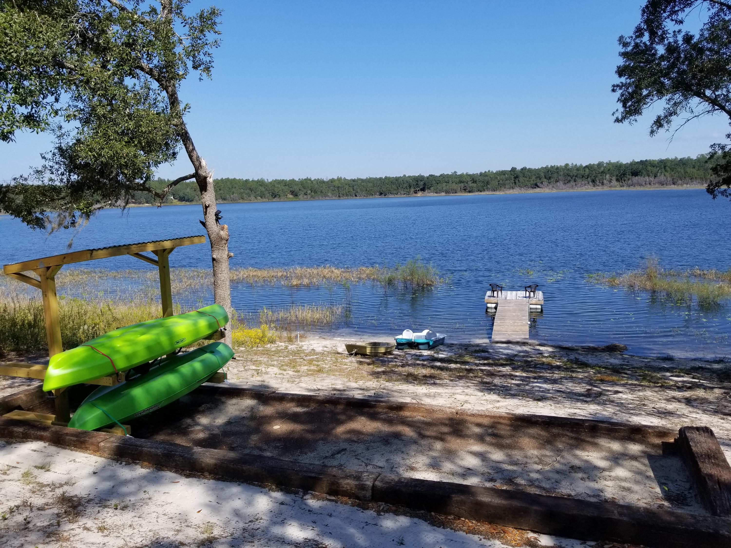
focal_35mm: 26
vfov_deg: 53.1
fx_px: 549
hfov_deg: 67.3
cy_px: 274
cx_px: 366
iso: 50
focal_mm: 4.25
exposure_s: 1/2120
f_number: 1.7
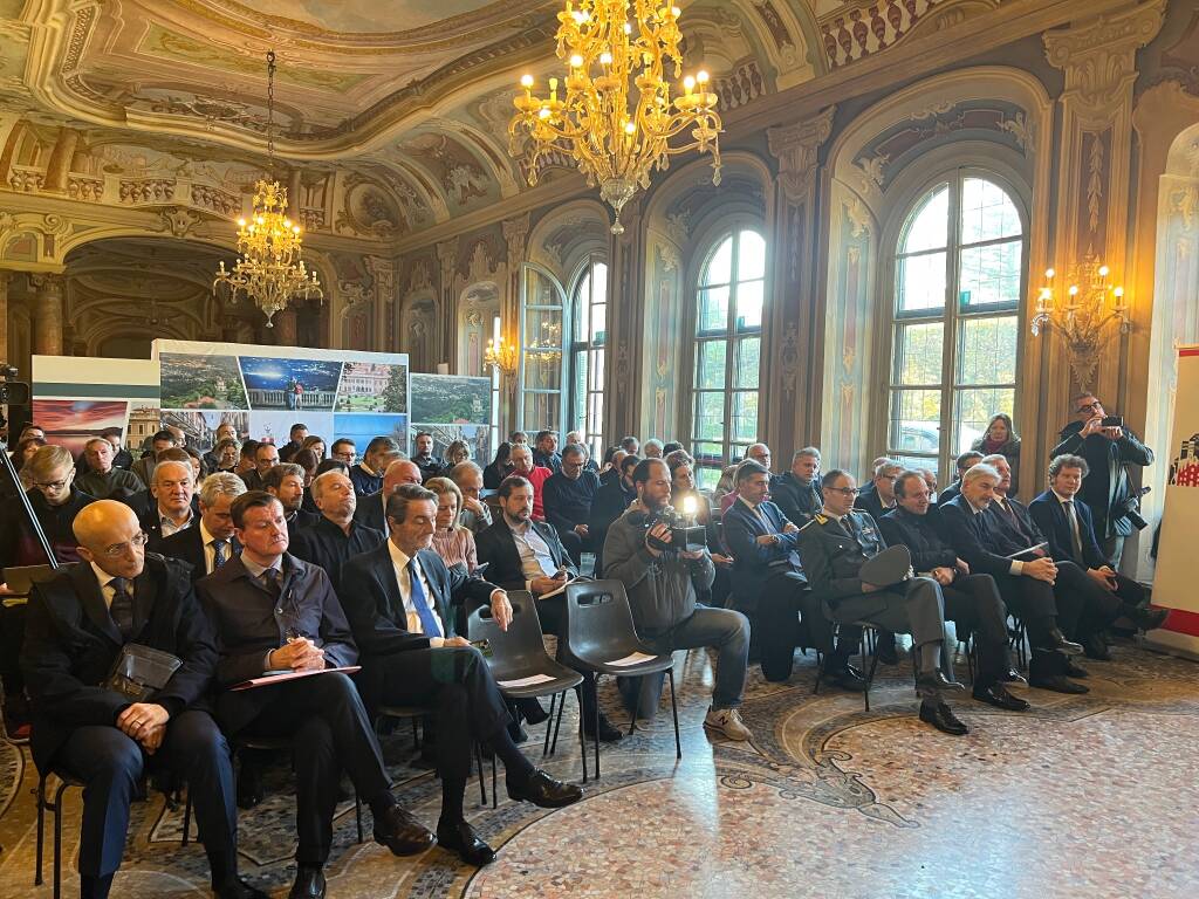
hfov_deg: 67.3
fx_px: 901
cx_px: 600
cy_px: 450
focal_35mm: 26
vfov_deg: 53.1
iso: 250
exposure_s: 1/50
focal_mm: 5.7
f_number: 1.5
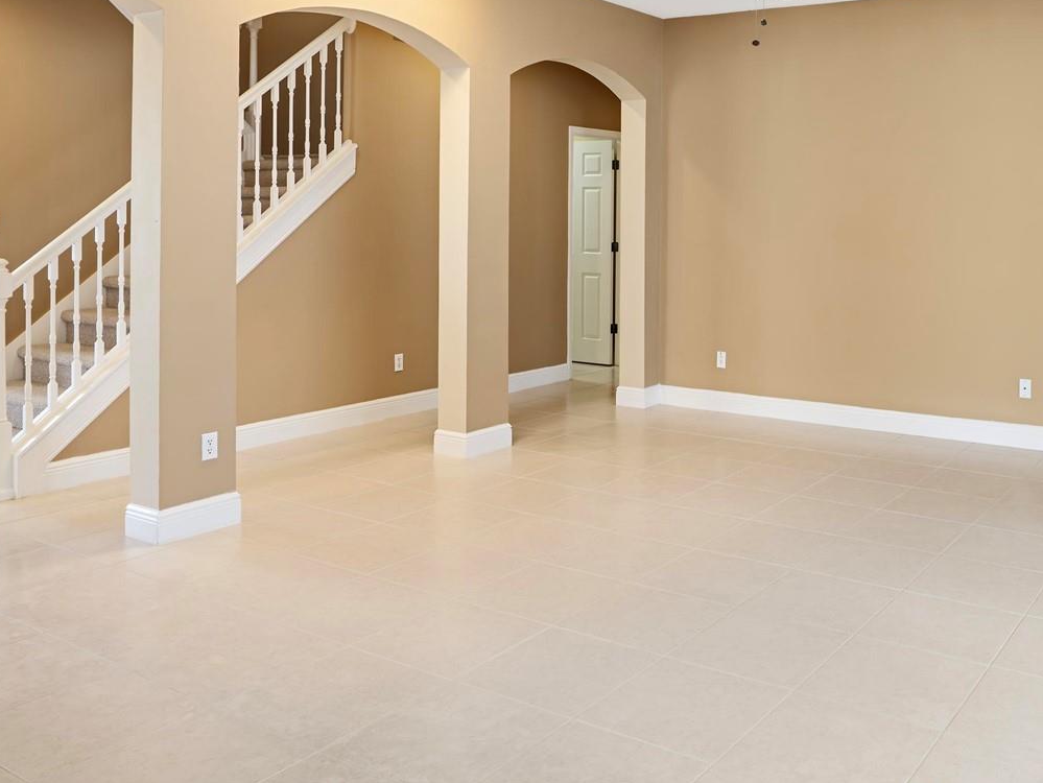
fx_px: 965
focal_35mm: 32
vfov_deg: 43.1
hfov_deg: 54.6
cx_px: 761
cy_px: 218
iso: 640
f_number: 6.3
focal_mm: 10
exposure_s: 1/13
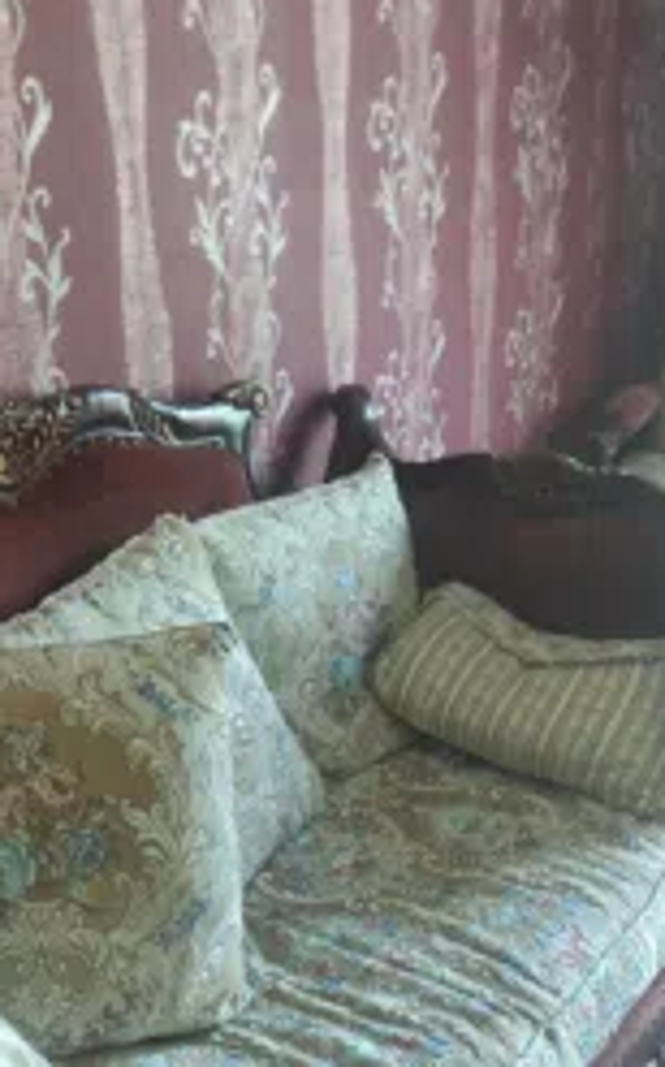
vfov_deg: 45.9
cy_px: 659
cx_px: 216
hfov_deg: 29.6
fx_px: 1249
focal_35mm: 43
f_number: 1.89
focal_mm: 5.43
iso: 755
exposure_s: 1/33
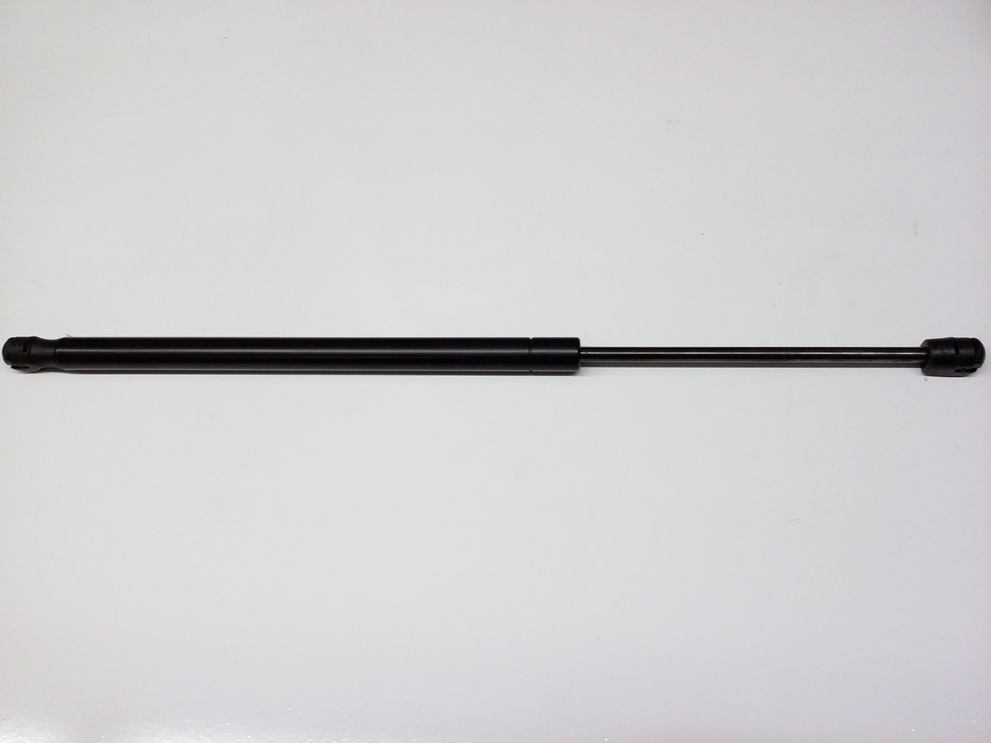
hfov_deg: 56.8
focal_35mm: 32
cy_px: 372
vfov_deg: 44.2
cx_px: 496
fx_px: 916
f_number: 2.4
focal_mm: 3.4
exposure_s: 1/30
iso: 160
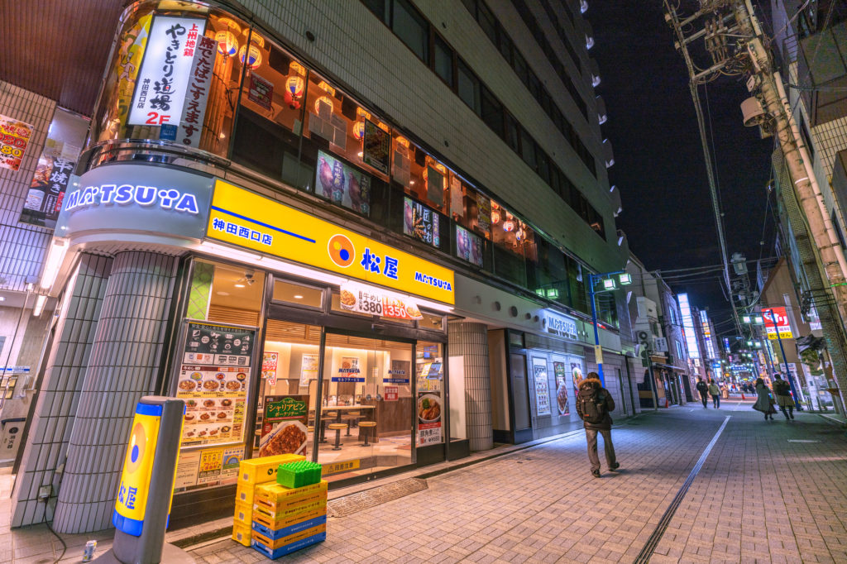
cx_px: 424
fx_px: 376
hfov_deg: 96.8
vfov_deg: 73.7
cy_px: 282
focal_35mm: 16
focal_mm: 16
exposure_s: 1/60
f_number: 2.8
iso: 250
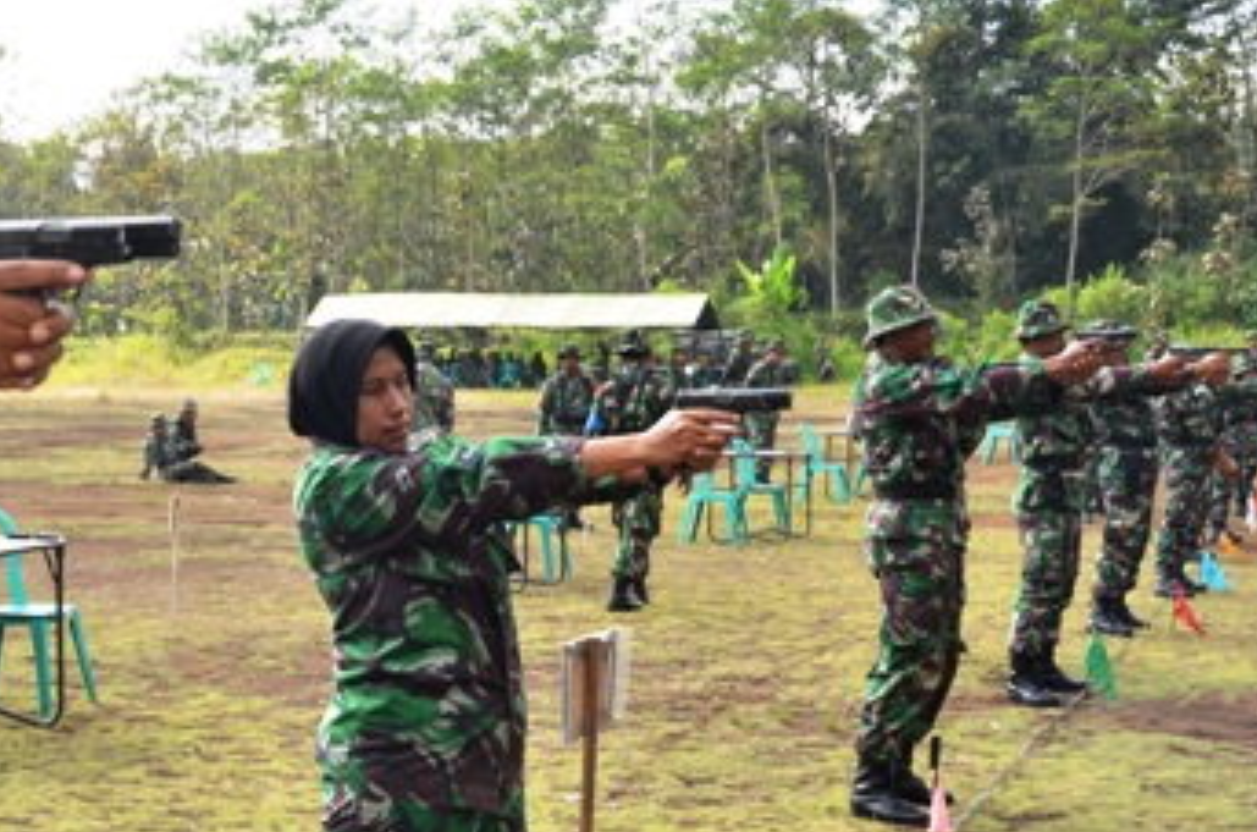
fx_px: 2436
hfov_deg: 28.6
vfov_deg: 19.3
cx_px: 344
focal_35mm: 70
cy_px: 568
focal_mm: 25
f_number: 6.3
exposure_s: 1/100
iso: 100
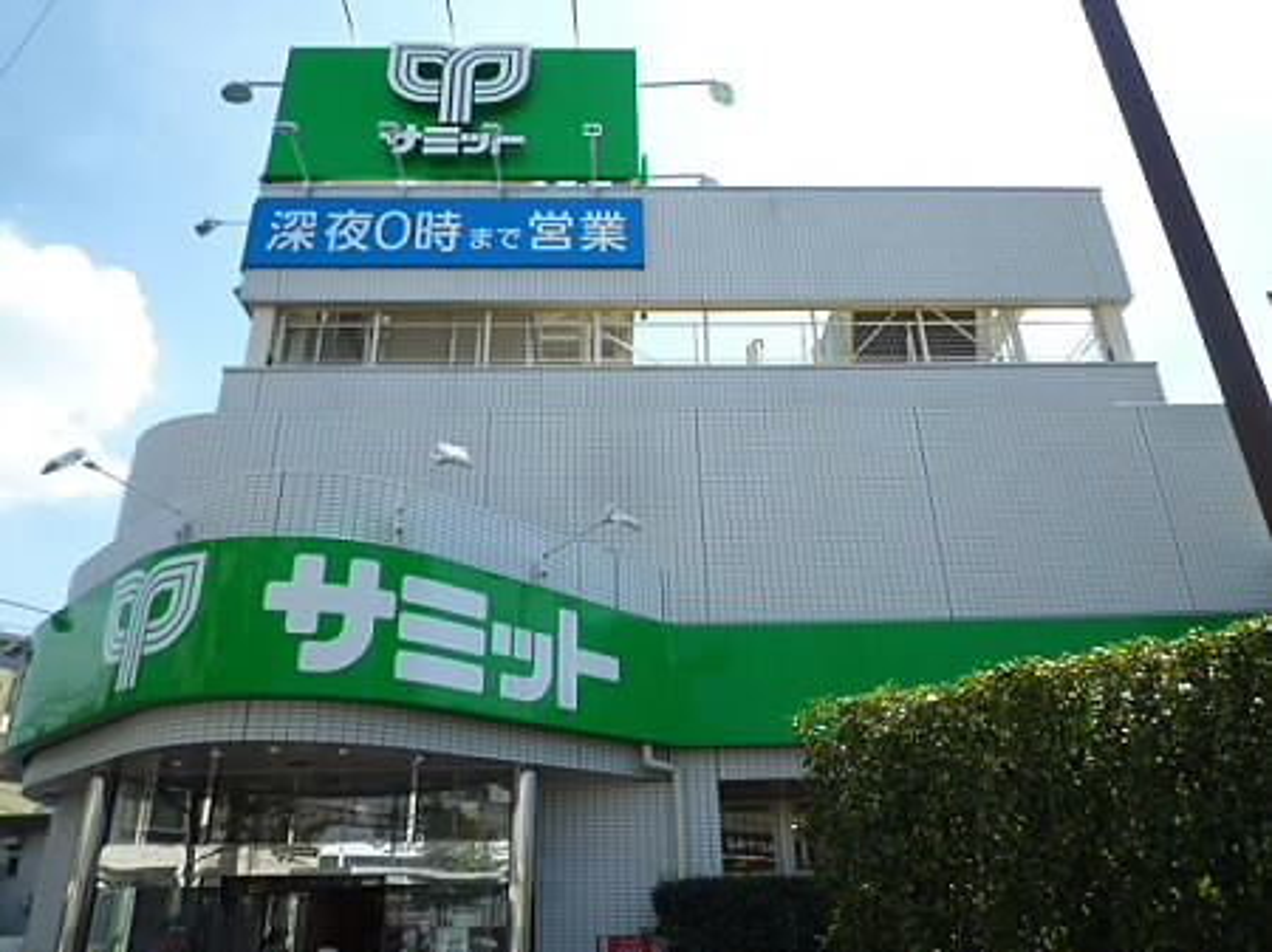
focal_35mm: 25
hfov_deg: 69.4
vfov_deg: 54.8
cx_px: 636
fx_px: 918
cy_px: 476
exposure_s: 1/640
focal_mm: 4.4
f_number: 2.8
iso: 80
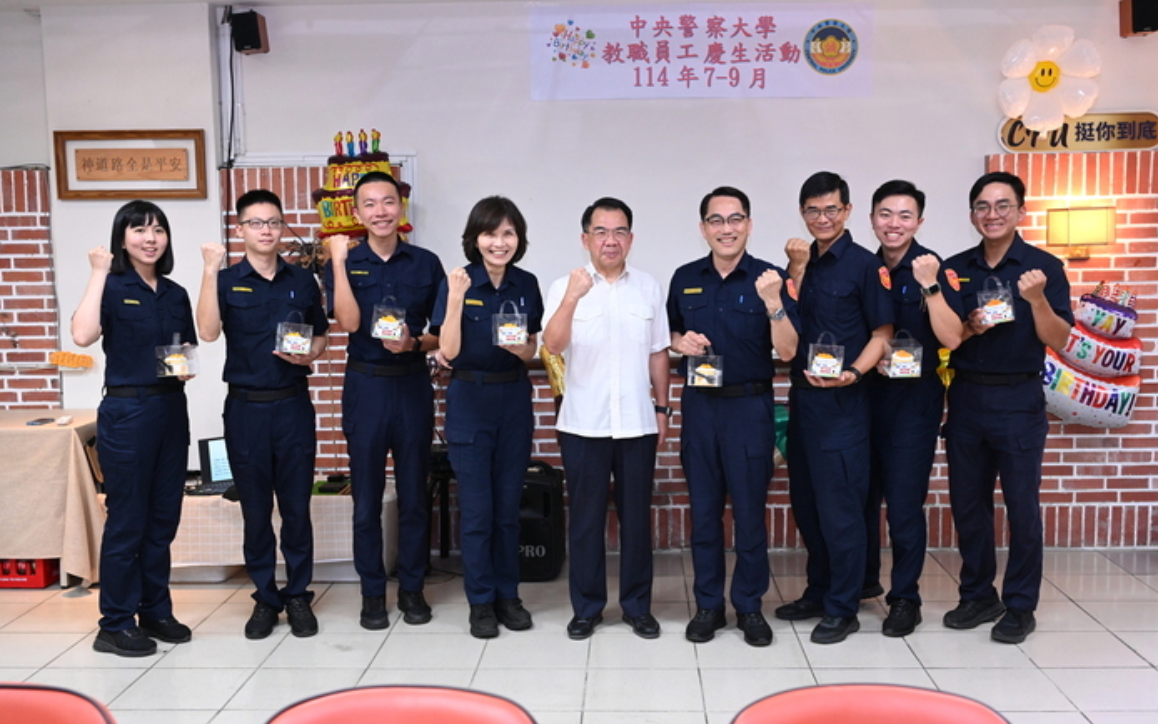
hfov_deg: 52.7
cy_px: 378
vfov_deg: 34.4
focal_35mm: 37
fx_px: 1168
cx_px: 582
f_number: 4
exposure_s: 1/160
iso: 2000
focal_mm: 36
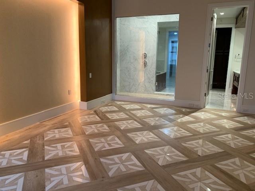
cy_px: 96
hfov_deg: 67.3
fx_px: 192
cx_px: 128
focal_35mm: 26
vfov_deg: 53.1
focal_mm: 4.25
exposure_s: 1/60
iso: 250
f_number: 1.8
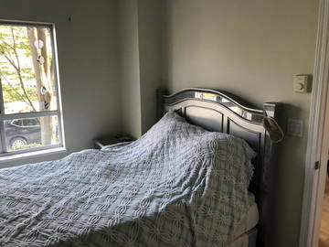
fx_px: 266
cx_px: 164
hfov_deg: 63.4
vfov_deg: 49.7
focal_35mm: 28
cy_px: 124
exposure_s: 1/20
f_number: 1.8
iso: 40
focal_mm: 4
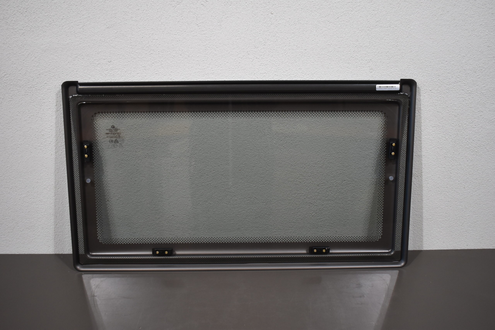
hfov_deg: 47.9
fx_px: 557
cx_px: 248
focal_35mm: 40
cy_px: 165
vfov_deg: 33.0
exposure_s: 1/250
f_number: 4
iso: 800
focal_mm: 27
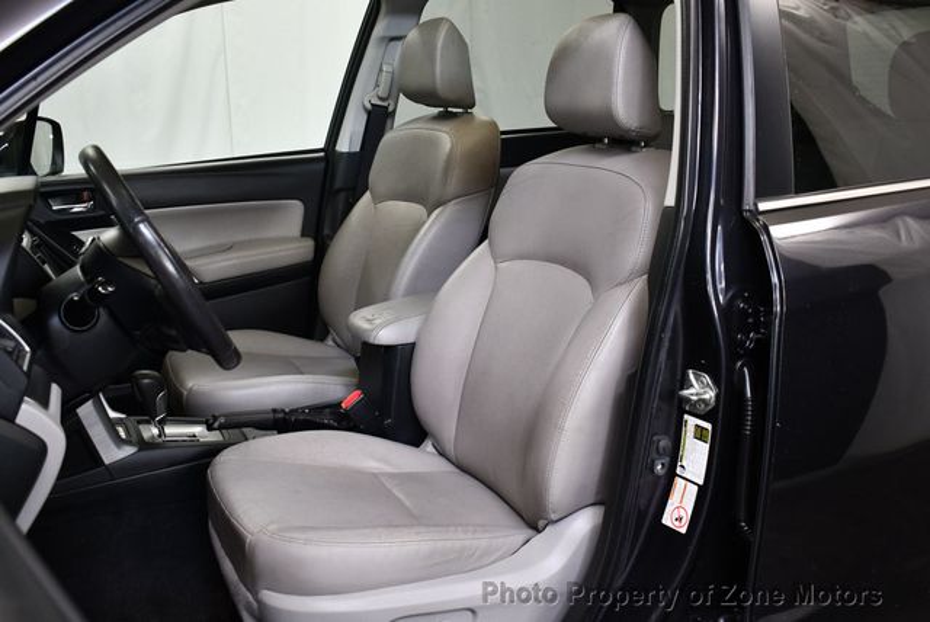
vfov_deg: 36.9
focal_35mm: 36
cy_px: 311
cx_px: 465
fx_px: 931
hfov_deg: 53.1
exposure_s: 1/125
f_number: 3.5
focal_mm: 18
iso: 900
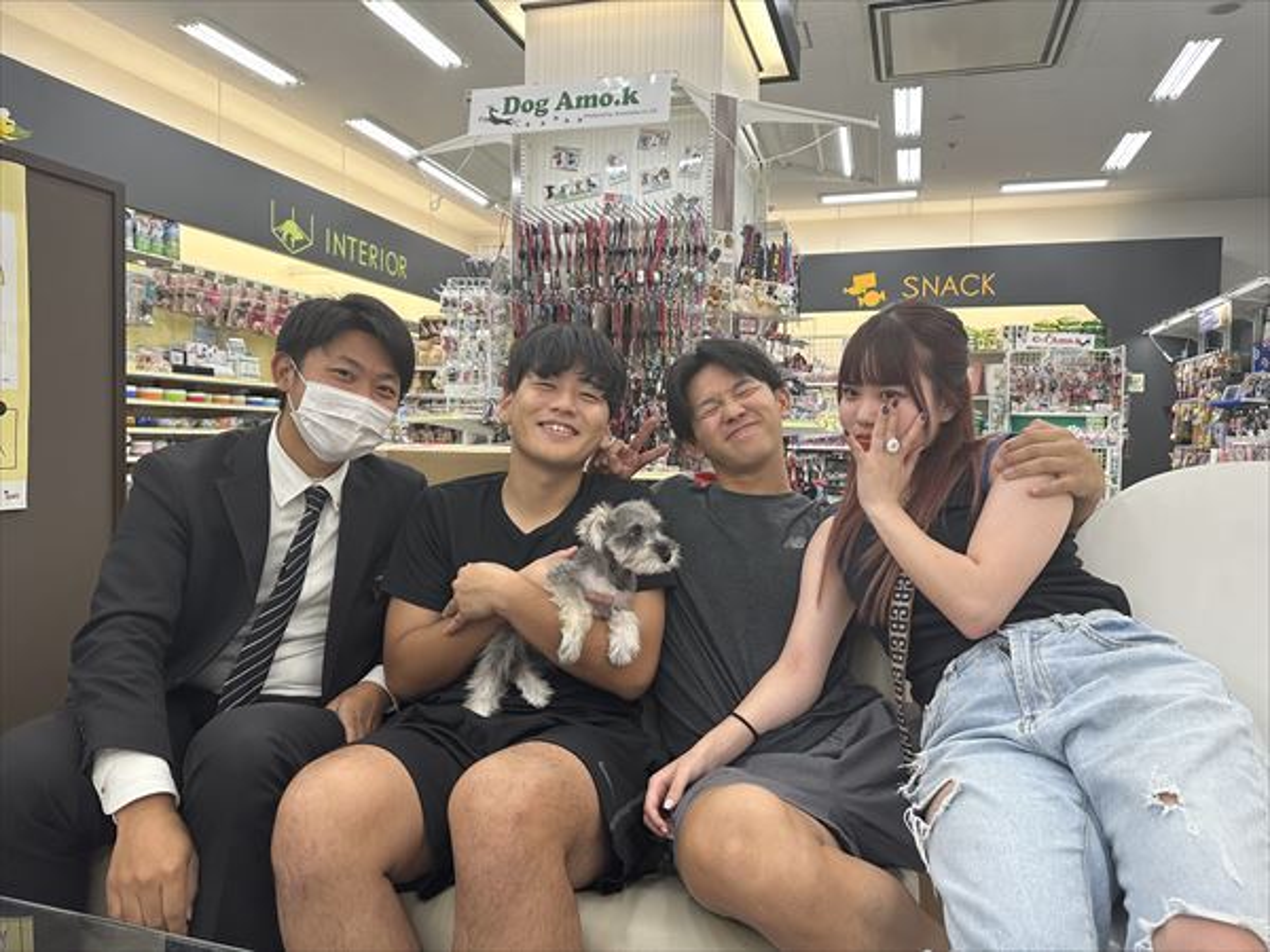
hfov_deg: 71.6
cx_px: 635
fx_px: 881
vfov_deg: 56.8
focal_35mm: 24
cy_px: 476
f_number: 1.78
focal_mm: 6.86
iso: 160
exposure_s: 1/120
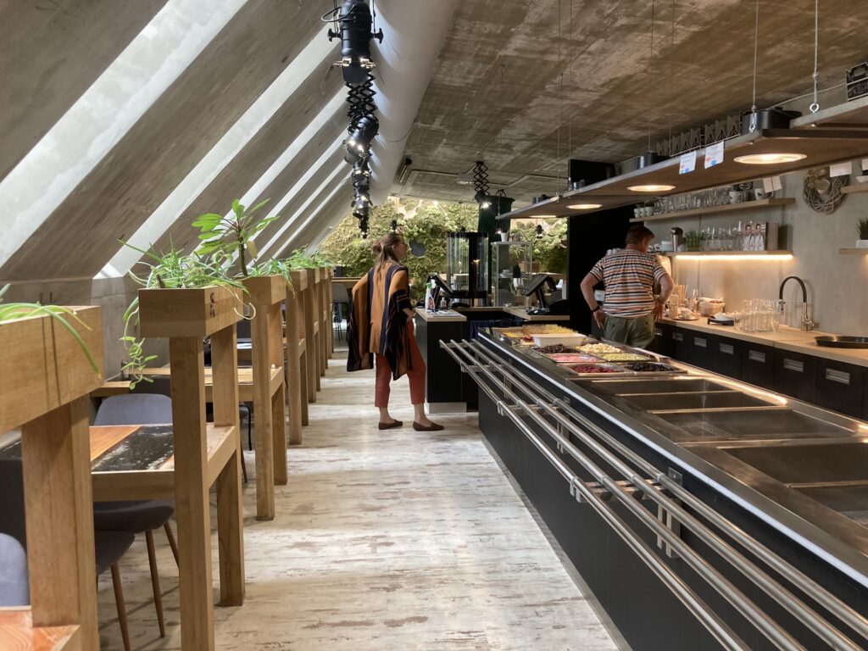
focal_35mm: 28
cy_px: 326
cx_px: 434
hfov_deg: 63.4
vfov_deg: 49.7
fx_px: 702
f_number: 1.8
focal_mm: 3.99
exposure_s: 1/50
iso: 100
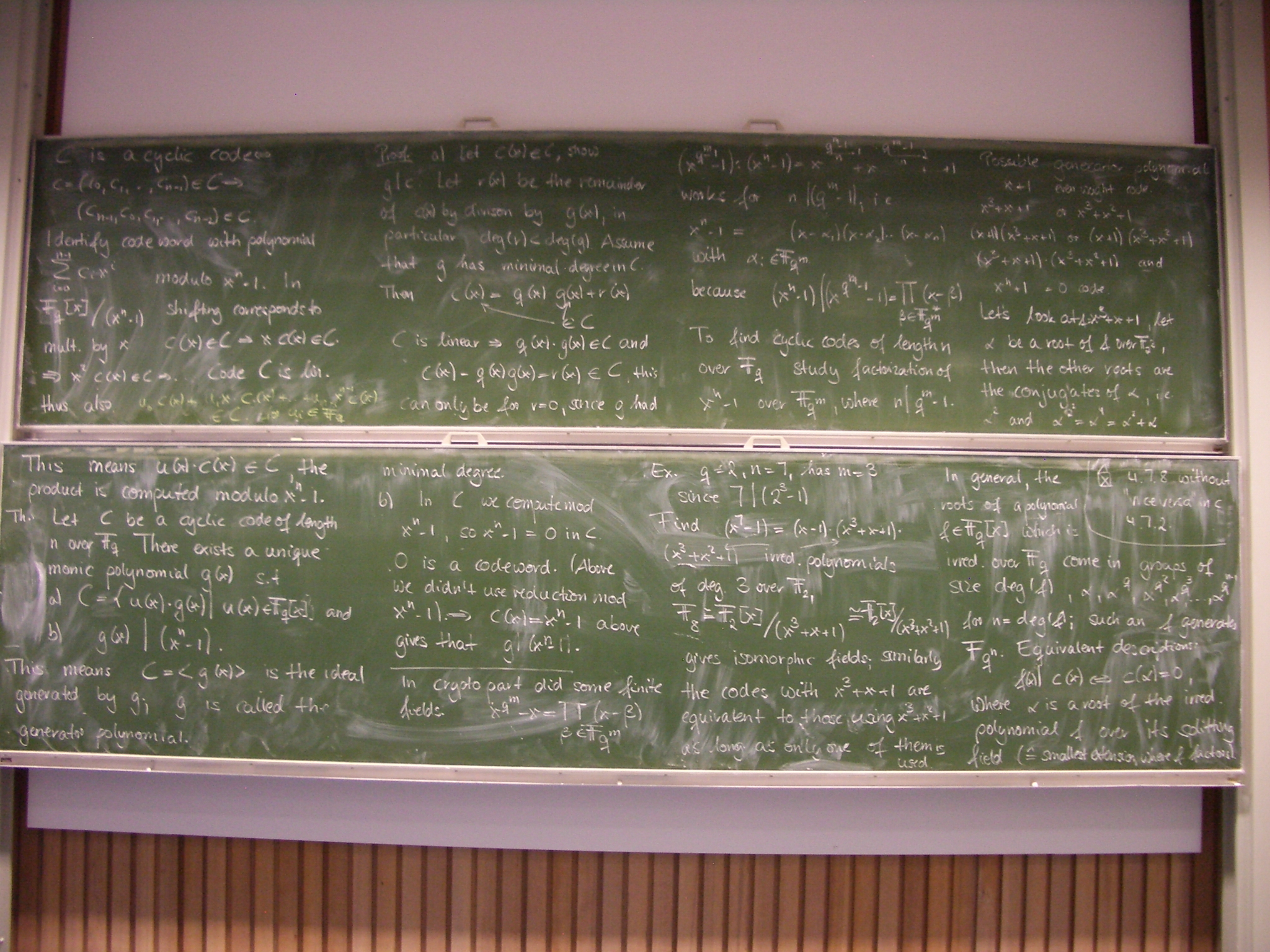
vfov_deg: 40.7
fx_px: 1284
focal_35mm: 35
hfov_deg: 52.6
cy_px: 476
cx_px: 635
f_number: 2.6
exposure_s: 1/13
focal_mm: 5.8
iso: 200
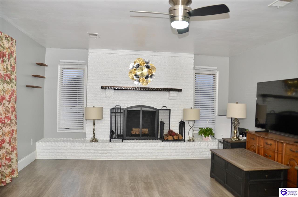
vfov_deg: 47.7
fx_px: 223
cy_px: 98
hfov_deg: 67.5
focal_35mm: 27
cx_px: 149
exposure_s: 1/60
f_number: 4
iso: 800
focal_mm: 18
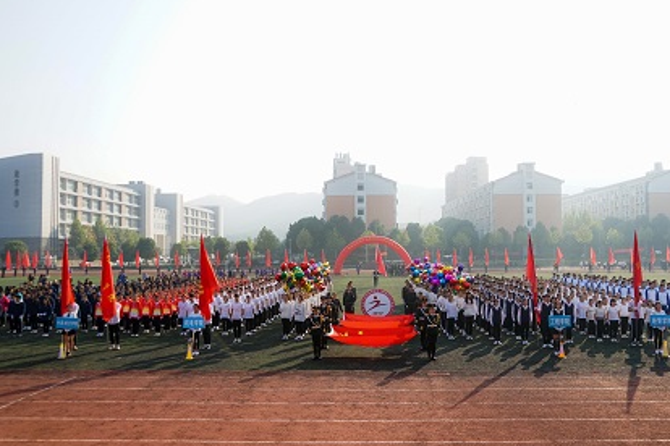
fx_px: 540
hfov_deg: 63.5
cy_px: 206
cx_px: 375
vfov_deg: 44.9
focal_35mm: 29
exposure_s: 1/640
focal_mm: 24
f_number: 8
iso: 640
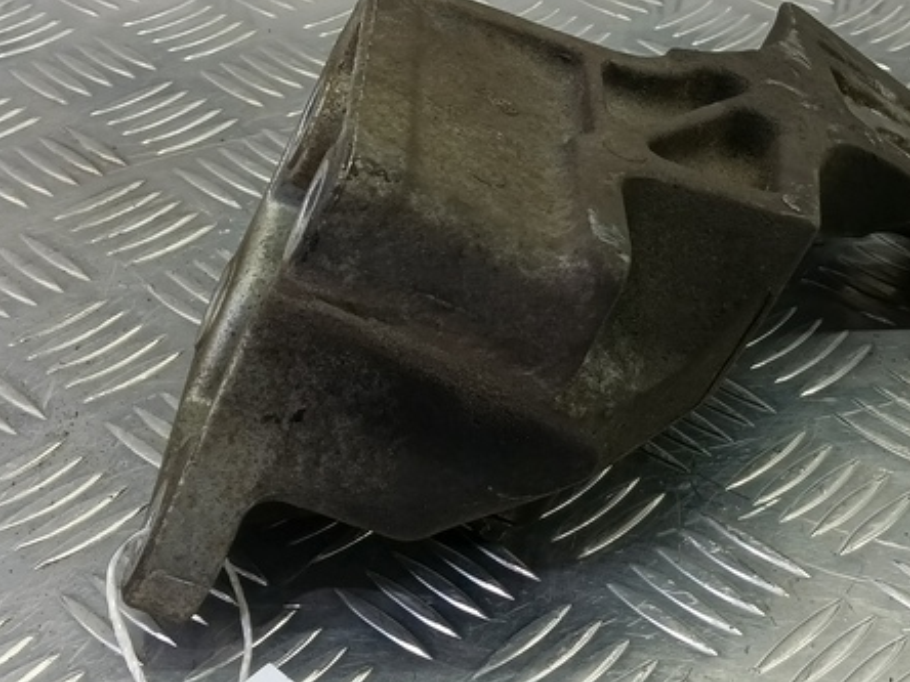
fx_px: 1393
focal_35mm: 53
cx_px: 578
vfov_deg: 27.5
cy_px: 281
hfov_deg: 35.9
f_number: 1.6
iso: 140
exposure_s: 1/50
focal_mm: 4.11
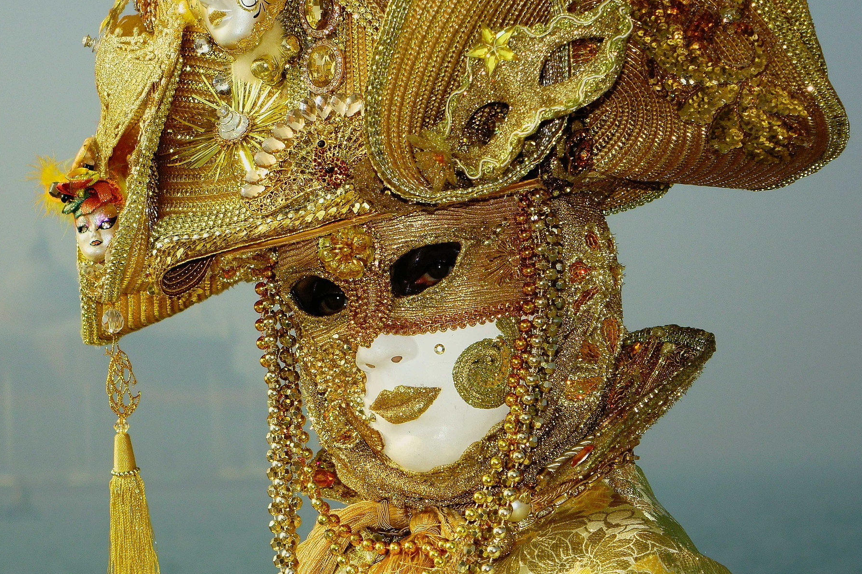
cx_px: 348
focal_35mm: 147
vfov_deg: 9.3
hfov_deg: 14.0
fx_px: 3519
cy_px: 223
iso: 200
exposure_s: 1/2000
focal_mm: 40.05
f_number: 4.5
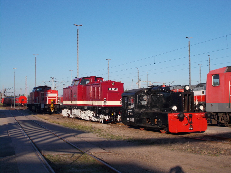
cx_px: 116
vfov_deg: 29.1
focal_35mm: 50
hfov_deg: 38.2
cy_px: 86
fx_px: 334
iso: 80
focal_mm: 9
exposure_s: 1/100
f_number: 11.3
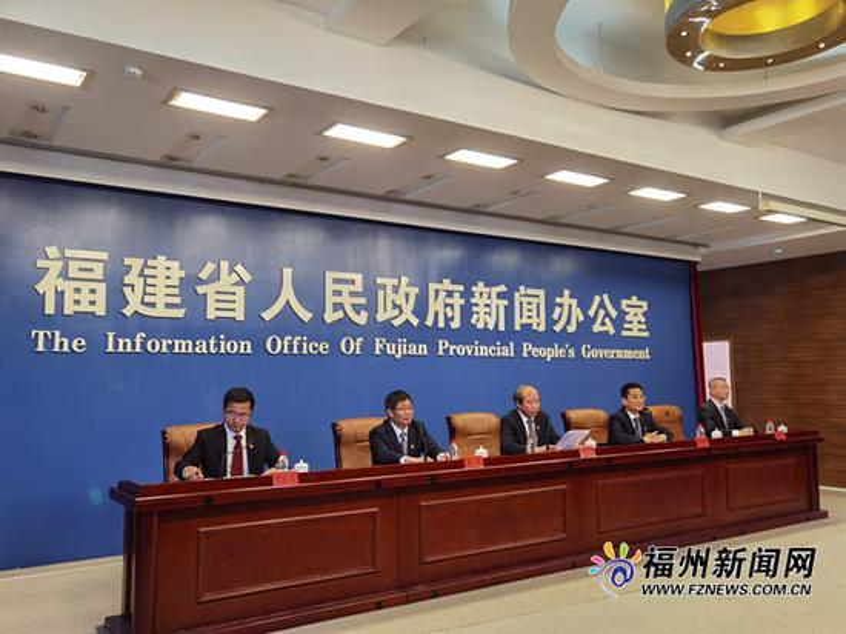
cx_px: 423
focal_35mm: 29
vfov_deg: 48.2
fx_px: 708
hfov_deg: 61.7
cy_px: 317
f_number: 1.9
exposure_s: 1/100
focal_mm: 6.71
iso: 50
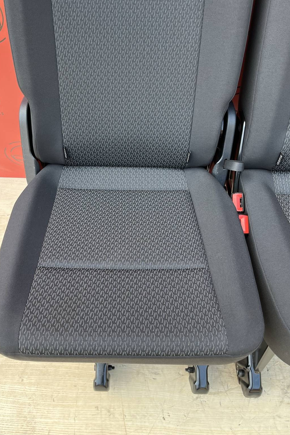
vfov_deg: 65.5
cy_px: 211
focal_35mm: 28
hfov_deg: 46.3
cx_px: 125
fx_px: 338
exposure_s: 1/162
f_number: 1.6
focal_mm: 5.1
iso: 64
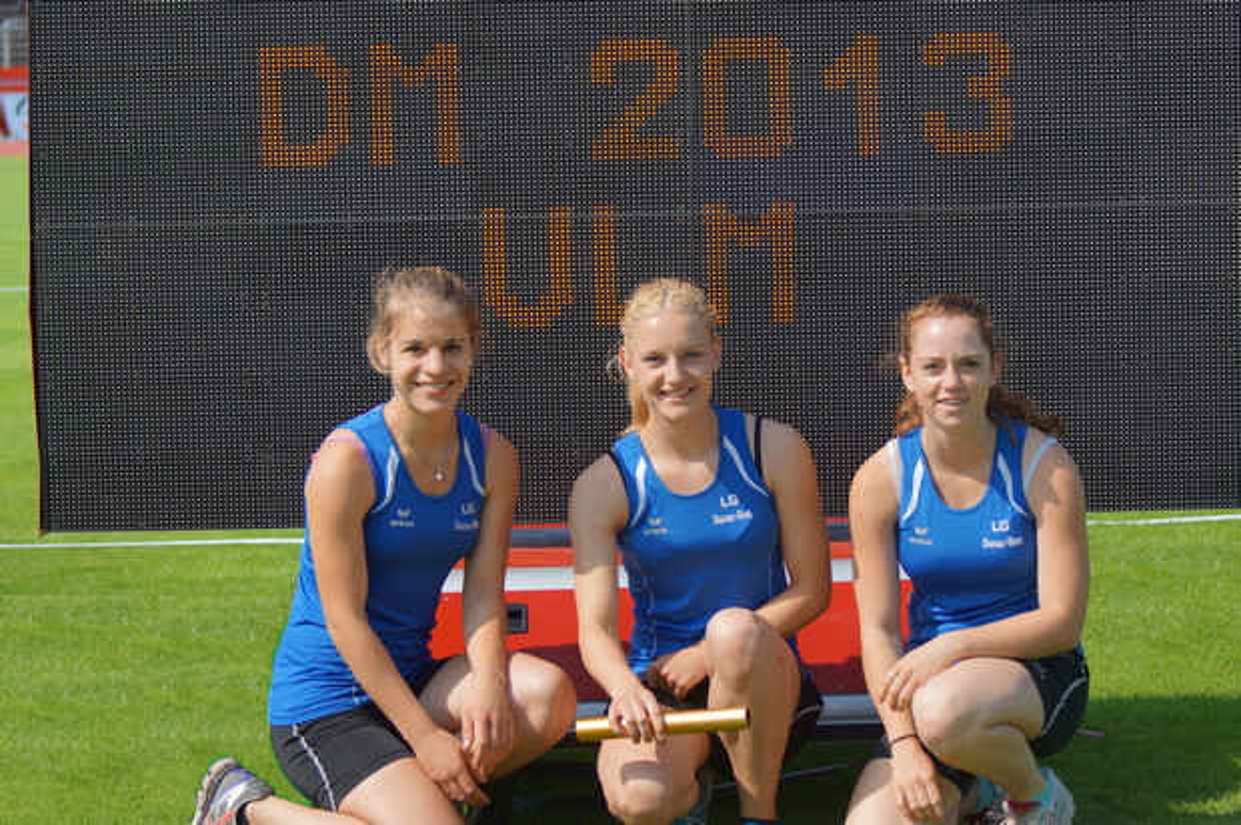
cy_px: 412
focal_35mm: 112
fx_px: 3874
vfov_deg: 12.2
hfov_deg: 18.2
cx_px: 620
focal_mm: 75
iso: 100
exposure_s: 1/640
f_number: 5.6
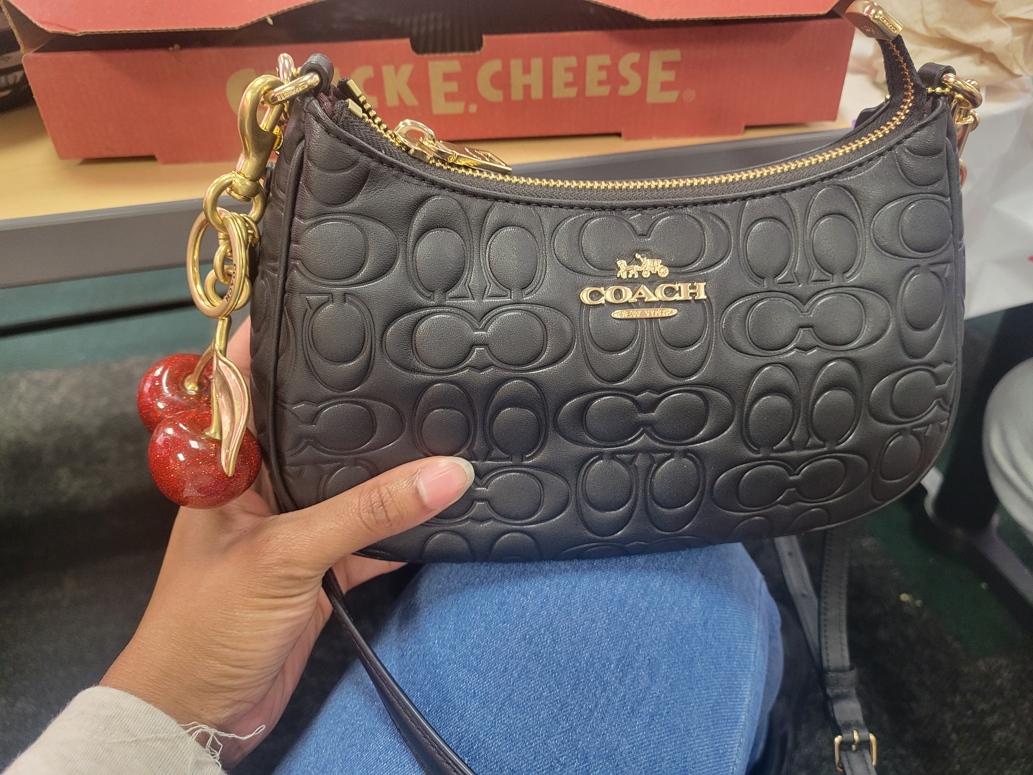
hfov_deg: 67.3
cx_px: 516
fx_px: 776
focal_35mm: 26
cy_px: 388
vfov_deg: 53.1
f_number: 1.8
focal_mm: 5.4
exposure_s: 1/40
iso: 640
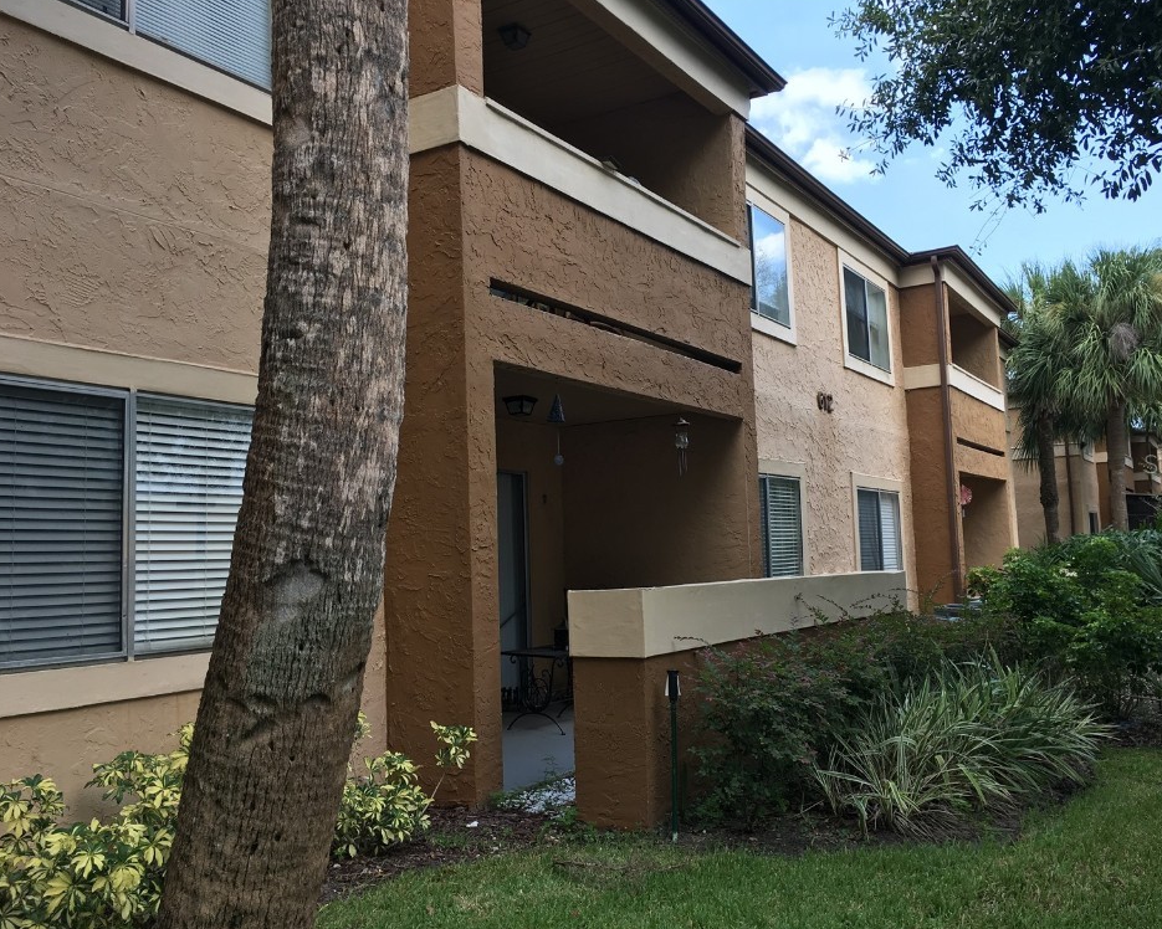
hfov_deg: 57.1
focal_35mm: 31
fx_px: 1066
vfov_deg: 47.1
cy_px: 463
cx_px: 625
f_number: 2.2
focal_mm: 4.15
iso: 25
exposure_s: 1/364
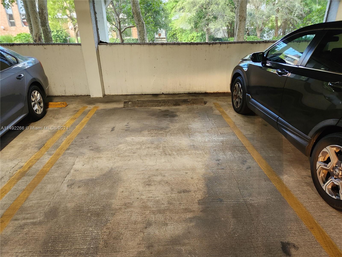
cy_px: 128
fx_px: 227
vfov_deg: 58.9
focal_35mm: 23
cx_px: 171
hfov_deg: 73.9
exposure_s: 1/120
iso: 640
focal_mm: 5.4
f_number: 1.8
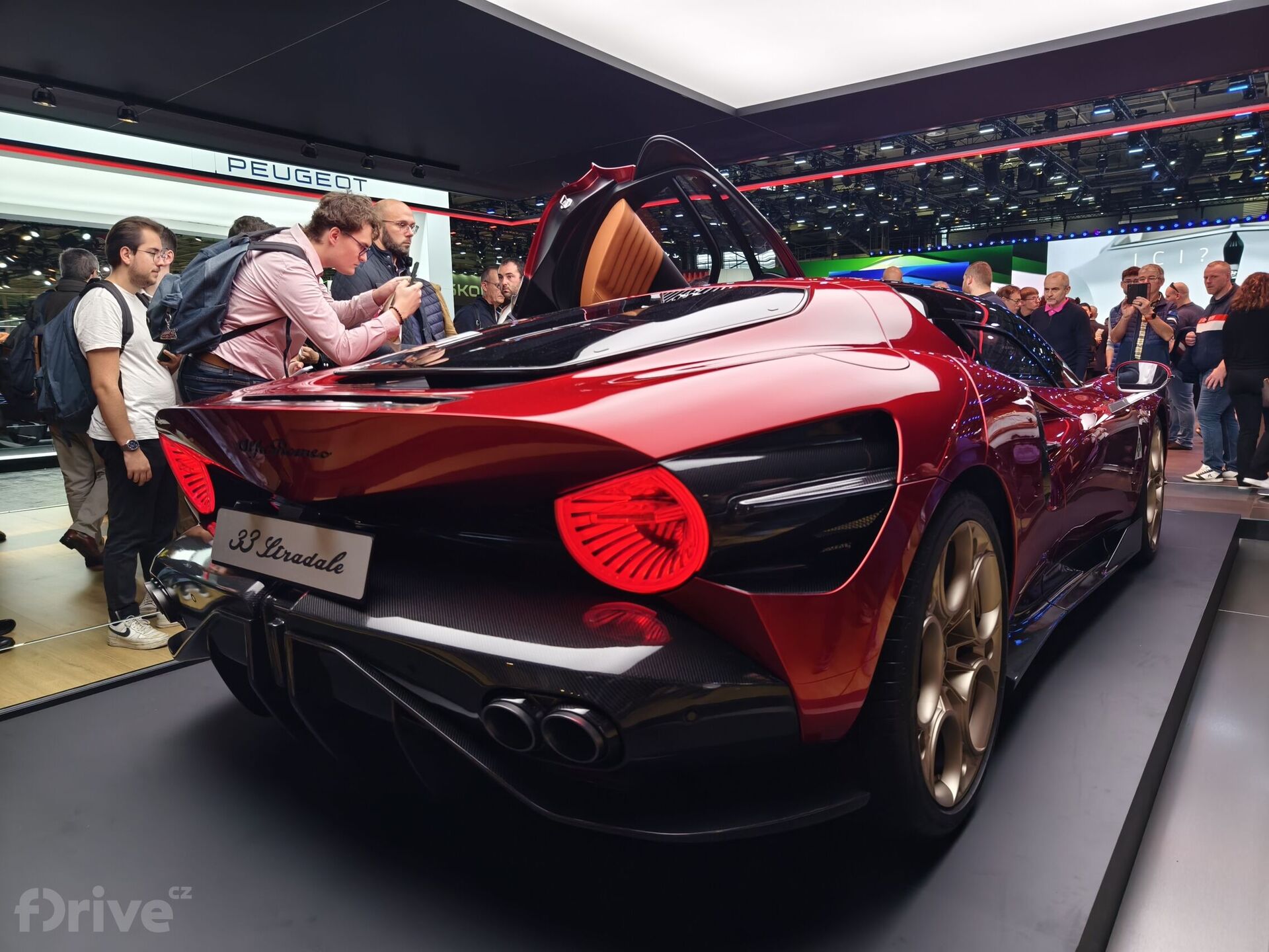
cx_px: 634
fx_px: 843
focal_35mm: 23
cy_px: 476
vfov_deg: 58.9
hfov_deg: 73.9
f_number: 1.75
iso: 50
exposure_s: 1/130
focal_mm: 8.67
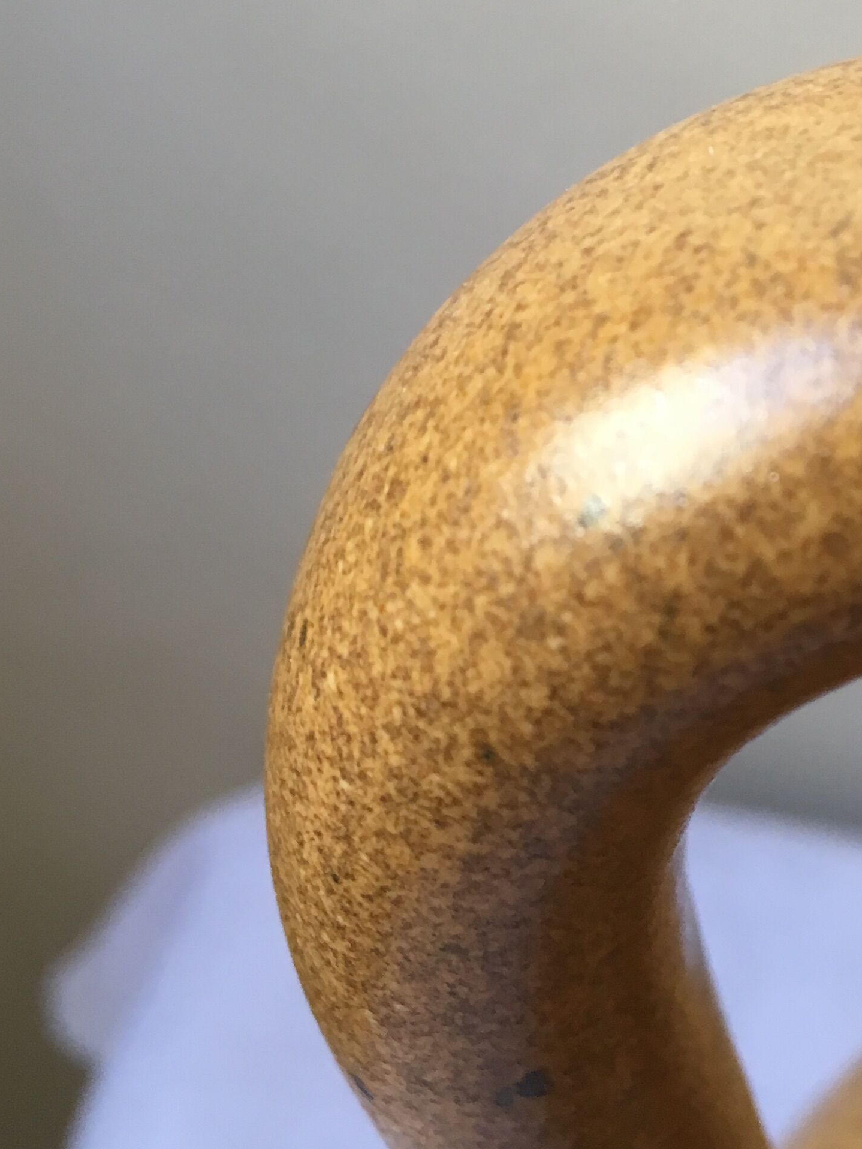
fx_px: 2025
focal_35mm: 61
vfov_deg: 31.5
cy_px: 398
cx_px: 727
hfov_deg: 23.6
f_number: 2.2
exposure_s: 1/33
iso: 80
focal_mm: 4.15
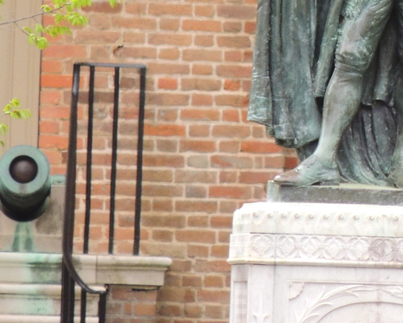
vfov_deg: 0.6
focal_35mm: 2681
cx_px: 399
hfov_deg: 0.7
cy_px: 42
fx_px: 31984
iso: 400
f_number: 5.9
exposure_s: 1/250
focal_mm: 180
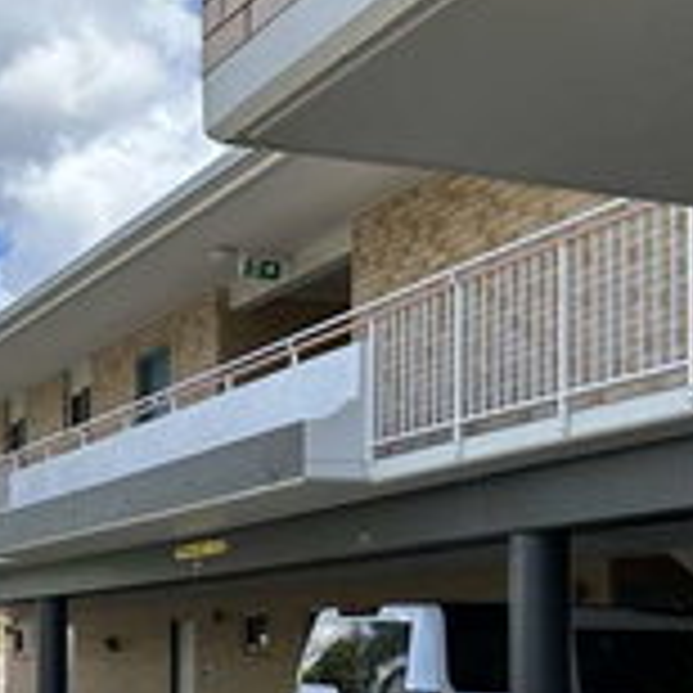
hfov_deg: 24.8
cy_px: 616
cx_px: -14
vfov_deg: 25.3
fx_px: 1495
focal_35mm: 66
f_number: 1.78
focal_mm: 6.86
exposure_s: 1/2525
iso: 80
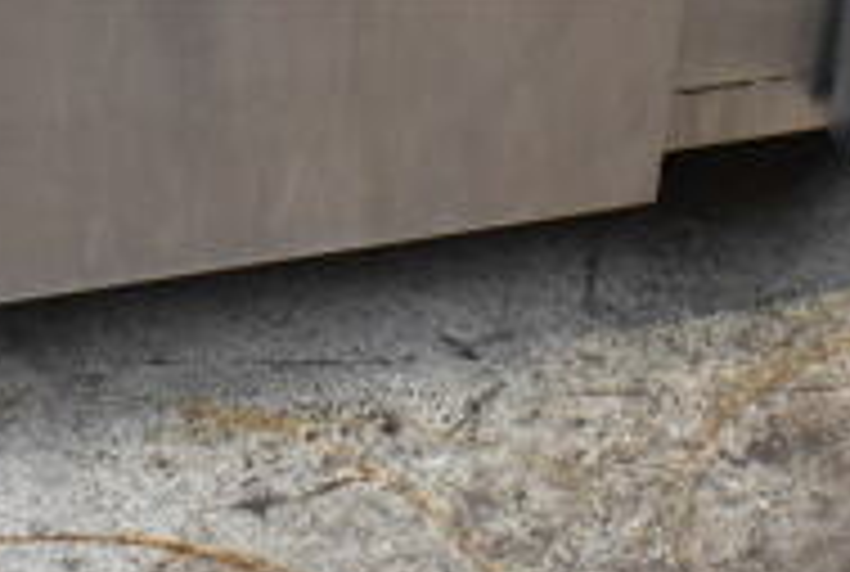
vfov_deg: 14.8
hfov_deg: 23.2
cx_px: 580
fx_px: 2059
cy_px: -248
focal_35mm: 87
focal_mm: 18
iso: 1100
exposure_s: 1/30
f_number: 3.5
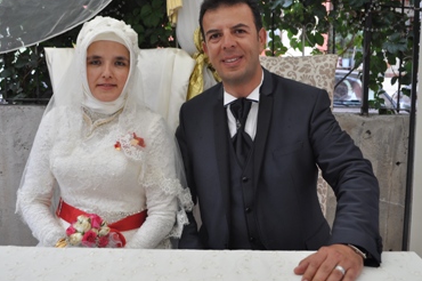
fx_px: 468
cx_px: 224
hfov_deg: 48.5
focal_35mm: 40
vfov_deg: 33.3
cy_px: 135
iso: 400
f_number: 5
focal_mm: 22
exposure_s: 1/100
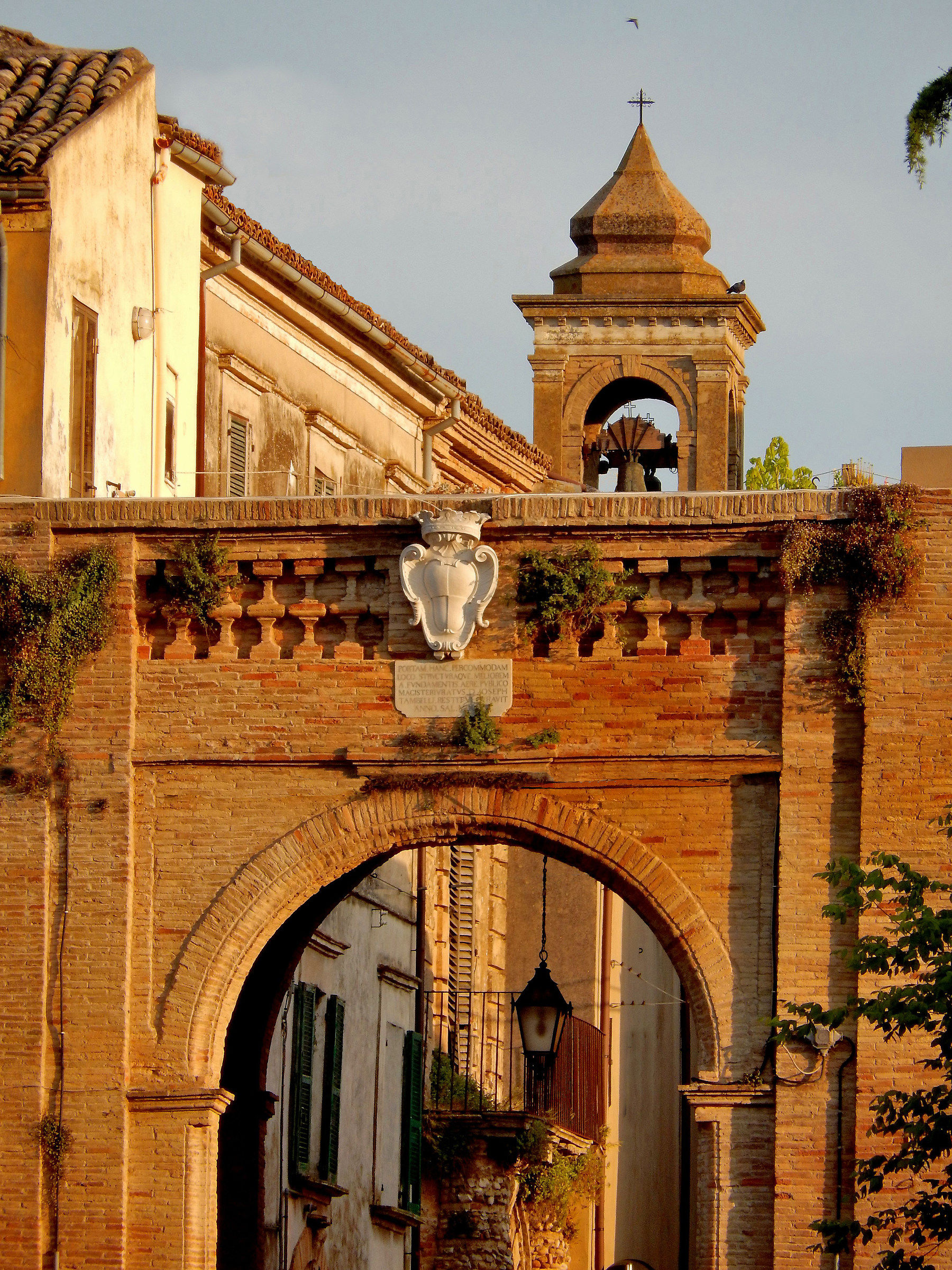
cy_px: 635
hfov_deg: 3.9
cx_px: 476
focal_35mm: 383
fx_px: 14044
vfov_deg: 5.2
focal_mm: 68.7
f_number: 6.2
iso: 125
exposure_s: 1/160
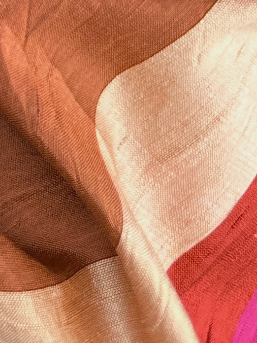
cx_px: -425
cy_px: -581
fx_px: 1376
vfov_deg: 11.0
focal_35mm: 139
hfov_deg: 9.2
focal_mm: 6.86
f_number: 1.78
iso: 80
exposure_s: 1/247
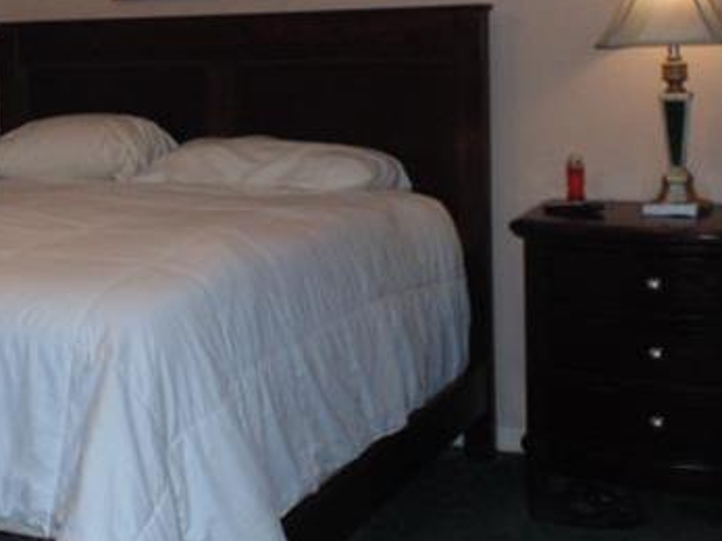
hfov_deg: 27.9
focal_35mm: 65
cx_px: -12
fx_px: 1355
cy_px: 111
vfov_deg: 22.3
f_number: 3.1
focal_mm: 4
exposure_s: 1/30
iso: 200
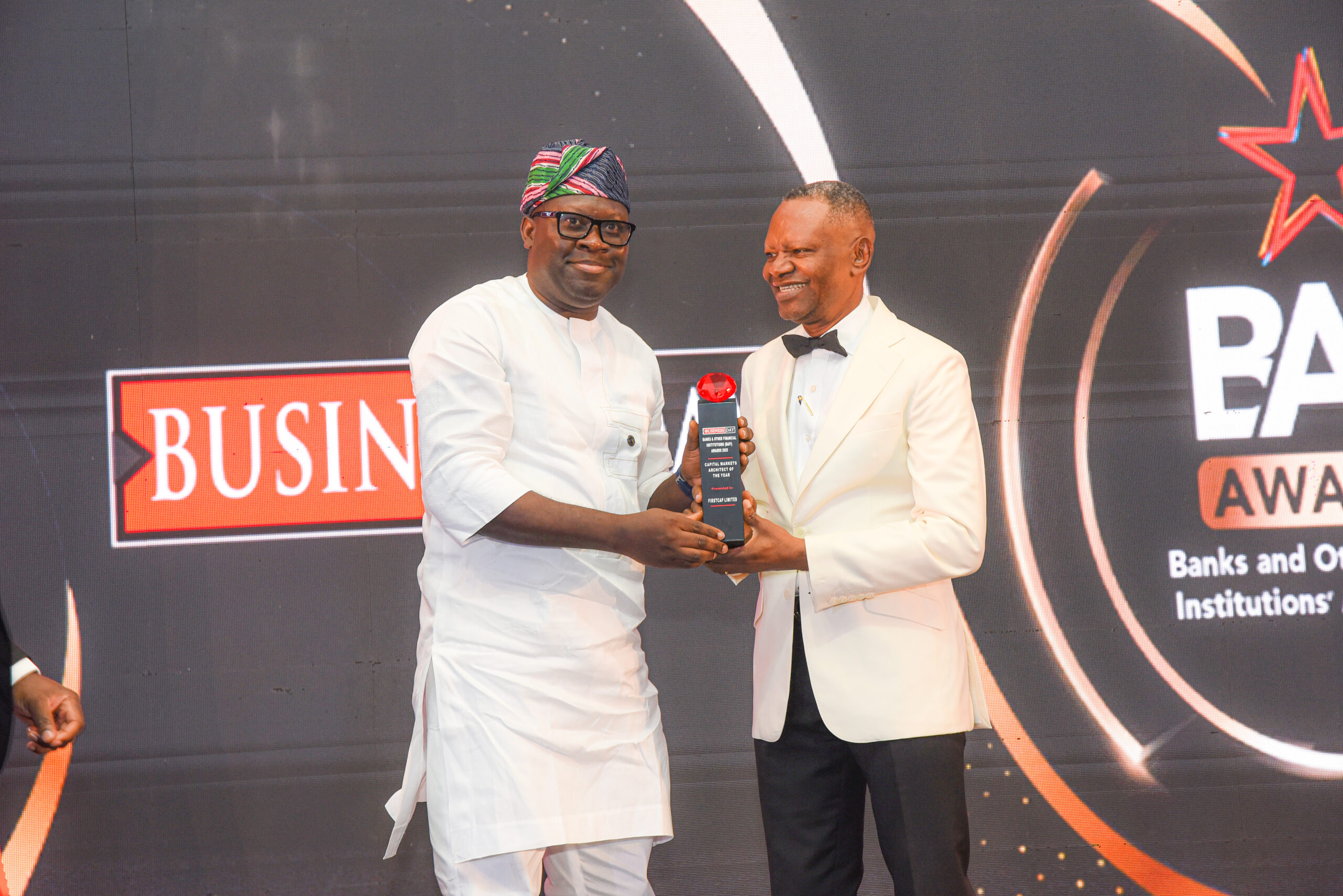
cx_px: 672
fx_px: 2612
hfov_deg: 28.8
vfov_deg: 19.5
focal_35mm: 70
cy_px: 448
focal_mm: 70
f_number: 5
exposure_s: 1/160
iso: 1600
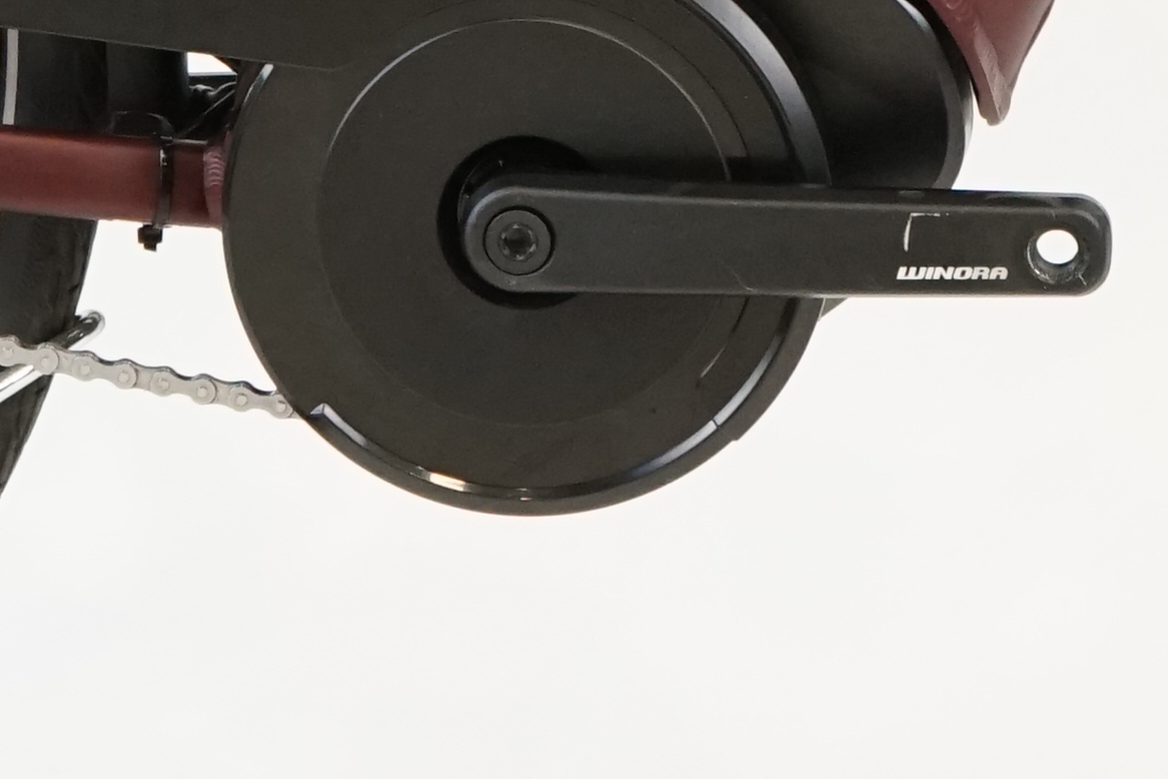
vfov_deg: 4.6
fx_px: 9505
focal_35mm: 293
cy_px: -906
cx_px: 855
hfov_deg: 7.0
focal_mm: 57
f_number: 5.6
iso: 2000
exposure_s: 1/200
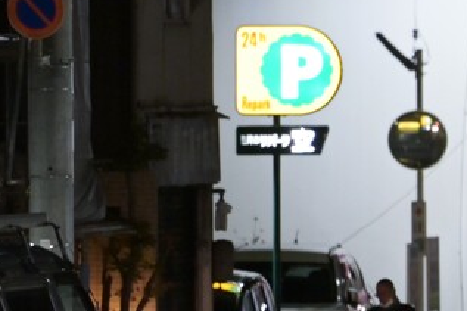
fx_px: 12200
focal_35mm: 941
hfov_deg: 2.2
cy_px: 145
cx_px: 994
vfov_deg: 1.5
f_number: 2.8
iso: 1600
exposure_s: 1/60
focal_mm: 200
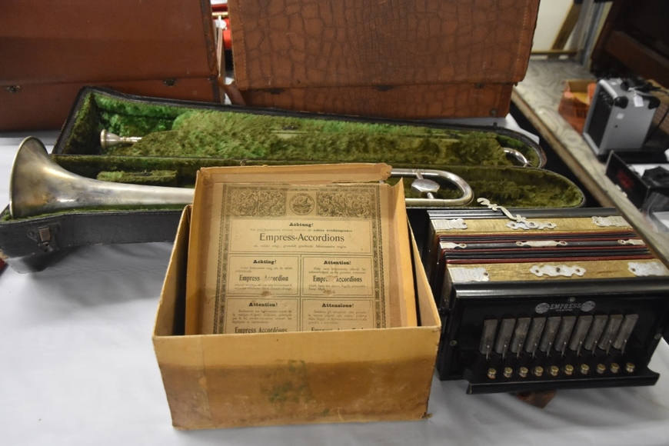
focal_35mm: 27
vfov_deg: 47.9
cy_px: 223
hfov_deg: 67.4
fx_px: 502
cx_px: 334
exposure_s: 1/60
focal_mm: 18
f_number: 3.5
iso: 4500
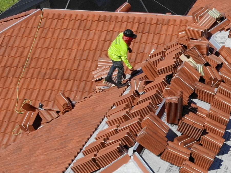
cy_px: 191
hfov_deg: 17.5
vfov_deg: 13.5
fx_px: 714
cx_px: 282
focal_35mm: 107
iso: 100
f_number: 2.8
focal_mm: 4.5
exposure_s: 1/1456
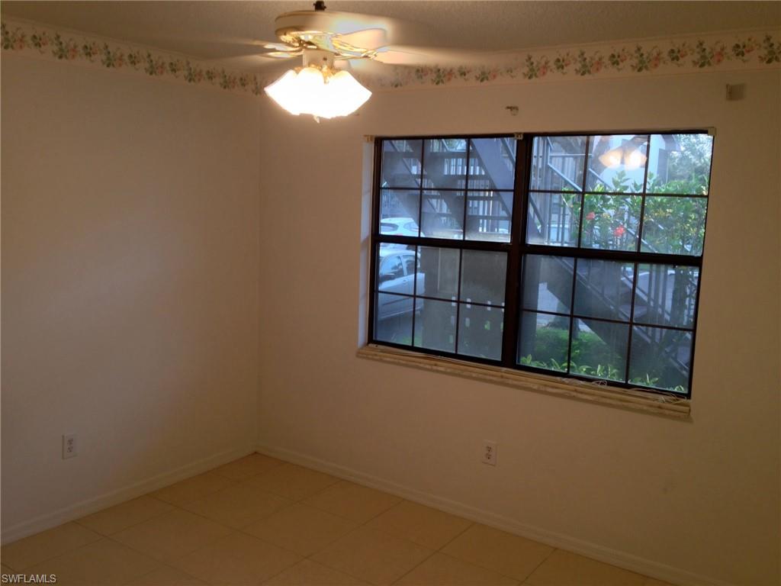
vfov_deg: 40.7
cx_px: 390
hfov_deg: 52.6
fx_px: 790
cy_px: 293
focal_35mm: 35
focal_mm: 4.28
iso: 64
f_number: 2.4
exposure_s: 1/30
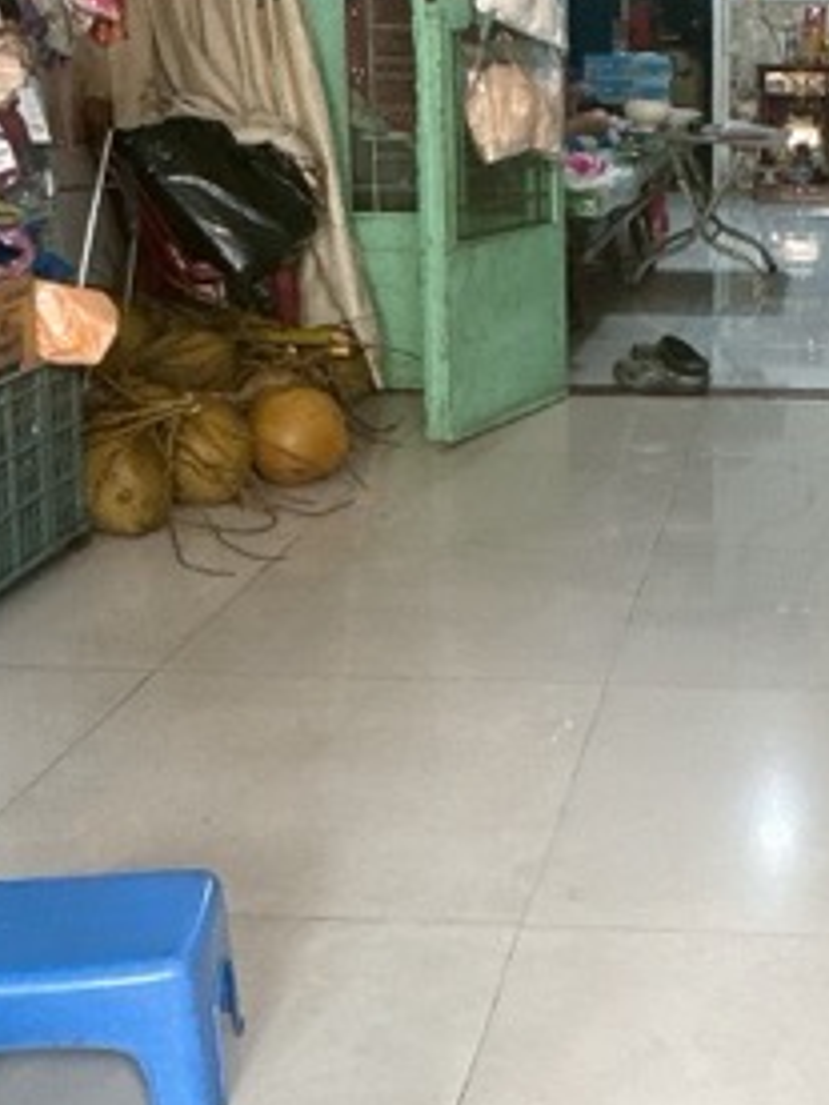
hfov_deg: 26.9
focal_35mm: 52
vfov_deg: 36.5
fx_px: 1660
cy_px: 388
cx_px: 777
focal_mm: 2.22
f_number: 2.2
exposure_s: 1/64
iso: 320
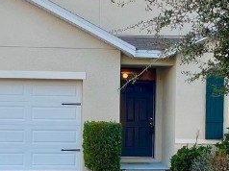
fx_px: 370
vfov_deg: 25.7
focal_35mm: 56
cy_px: 132
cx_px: 107
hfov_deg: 34.4
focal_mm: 1.57
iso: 32
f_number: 1.8
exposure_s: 1/156
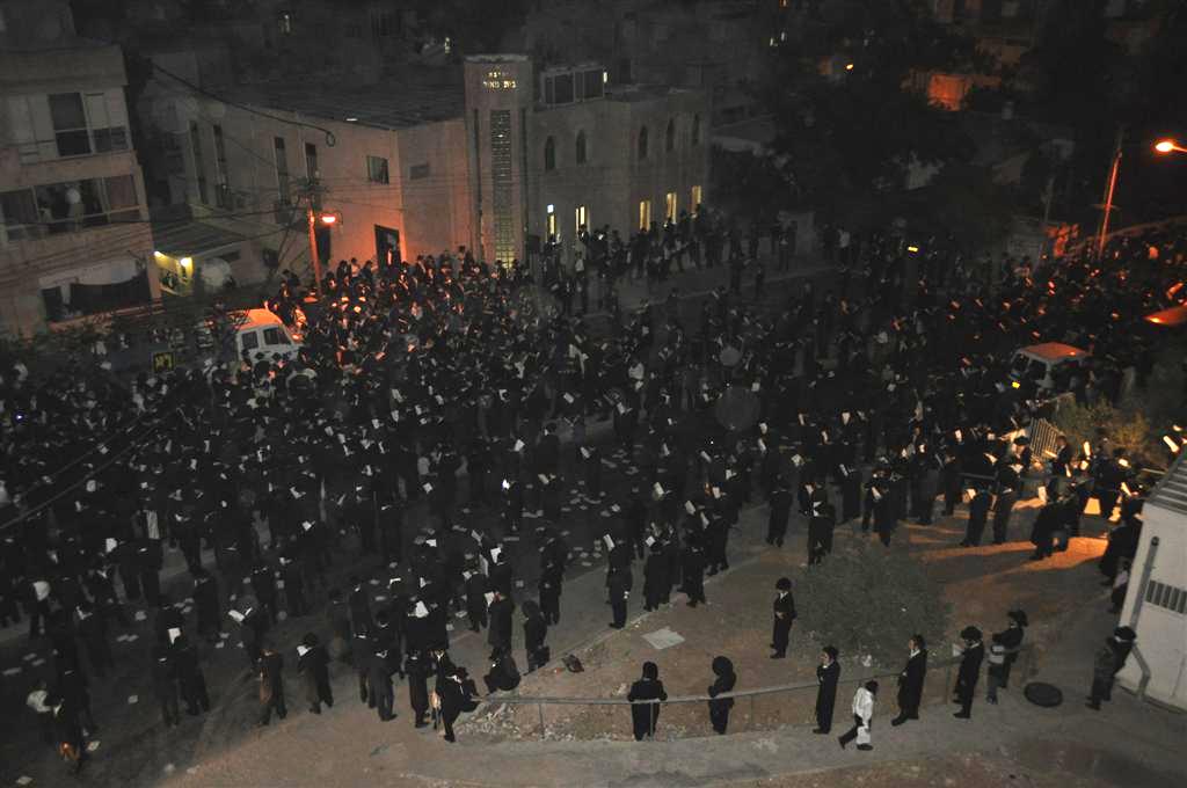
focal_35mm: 33
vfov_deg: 39.9
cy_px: 394
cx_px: 594
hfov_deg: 57.3
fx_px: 1087
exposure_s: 1/60
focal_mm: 22
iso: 800
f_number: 4
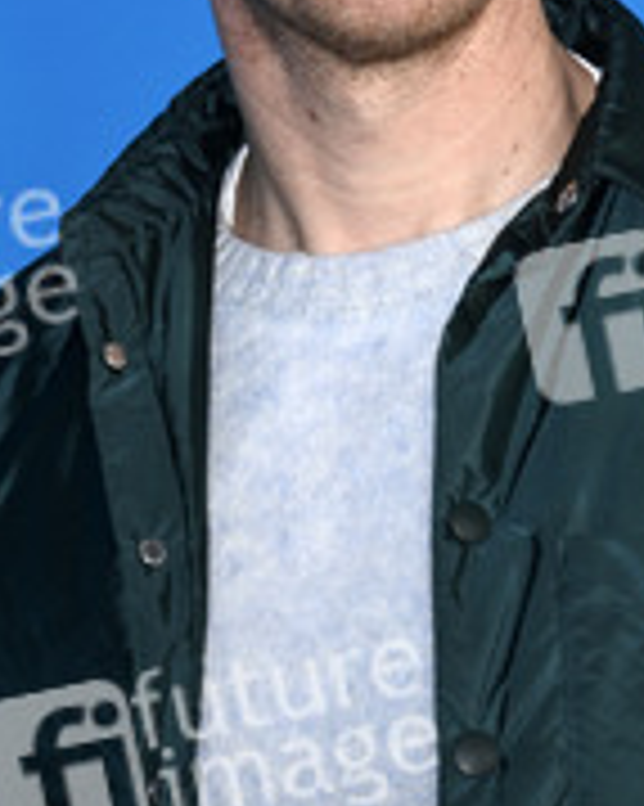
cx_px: 338
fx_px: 12519
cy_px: 72
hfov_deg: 2.9
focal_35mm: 525
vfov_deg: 3.7
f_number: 5.6
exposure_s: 1/200
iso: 800
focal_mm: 250
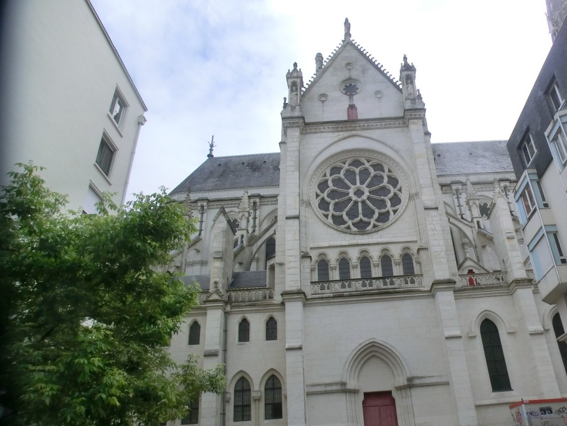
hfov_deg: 65.3
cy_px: 215
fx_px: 442
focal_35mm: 27
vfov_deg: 51.4
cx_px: 293
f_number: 7.9
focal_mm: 4.24
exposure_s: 1/250
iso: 80
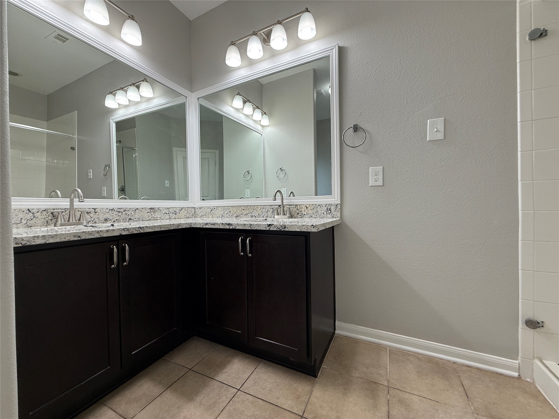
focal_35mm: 14
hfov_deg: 102.1
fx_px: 226
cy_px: 210
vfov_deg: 85.7
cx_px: 280
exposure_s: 1/120
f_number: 2.2
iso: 64
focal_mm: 2.22
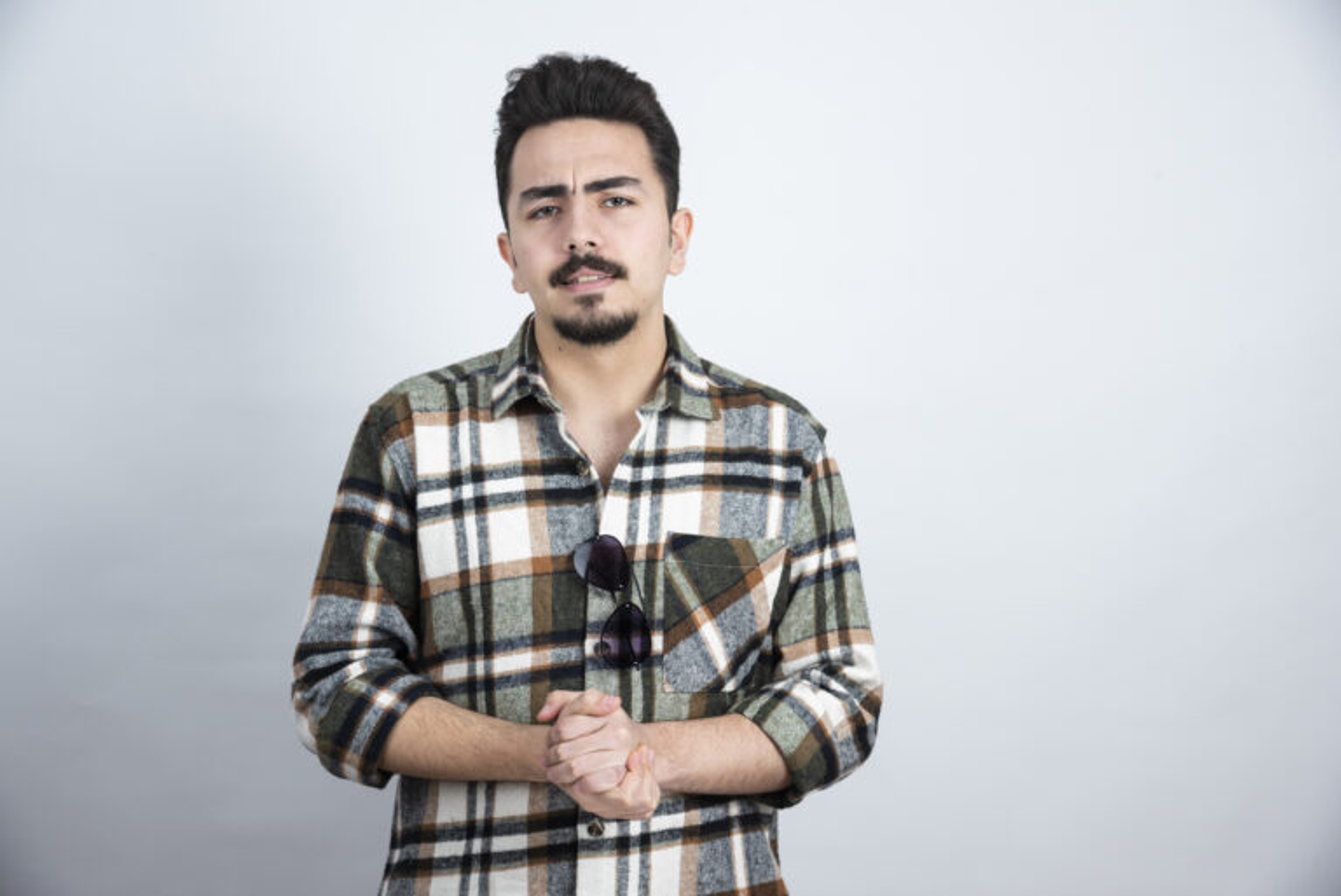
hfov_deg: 28.8
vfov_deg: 19.5
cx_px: 670
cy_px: 448
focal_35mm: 70
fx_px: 2609
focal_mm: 70
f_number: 8
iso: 400
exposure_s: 1/100
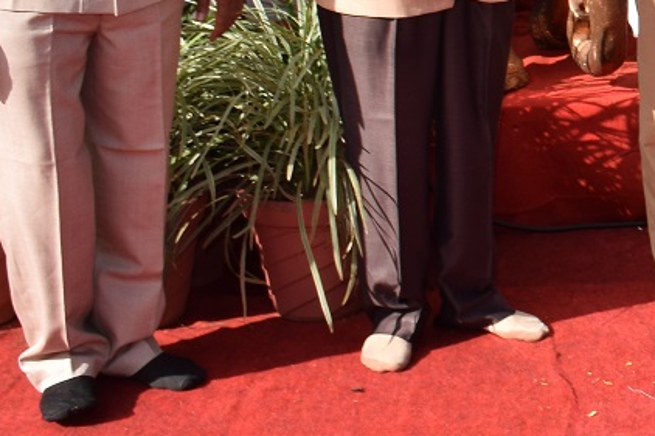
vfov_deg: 13.7
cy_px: -127
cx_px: 1026
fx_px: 1746
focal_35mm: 96
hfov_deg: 18.4
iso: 100
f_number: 11
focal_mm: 18
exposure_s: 1/125
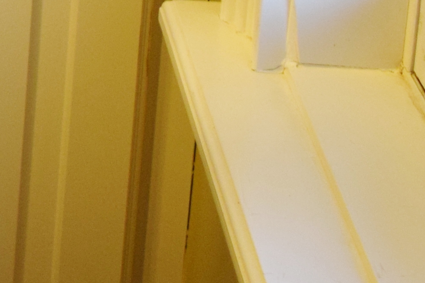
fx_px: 2256
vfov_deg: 6.8
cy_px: -436
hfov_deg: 9.4
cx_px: -658
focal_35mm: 191
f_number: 4
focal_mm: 21
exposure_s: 1/60
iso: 560
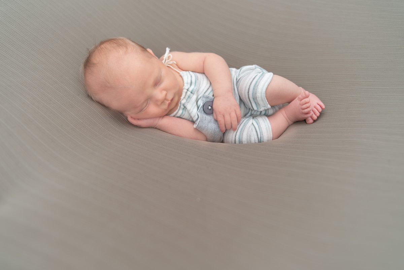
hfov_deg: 54.4
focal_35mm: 35
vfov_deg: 37.9
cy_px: 135
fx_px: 393
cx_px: 202
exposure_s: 1/320
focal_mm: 35
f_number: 2.2
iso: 200
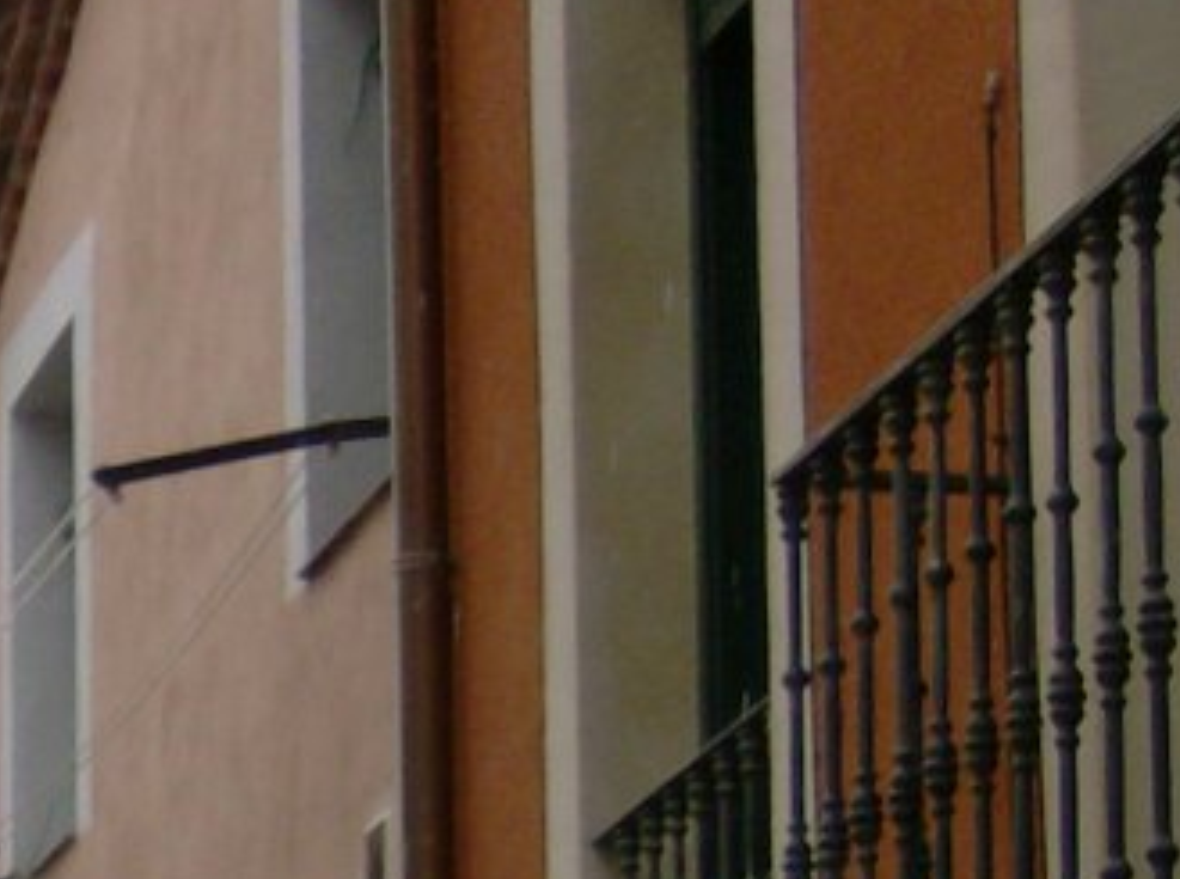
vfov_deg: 7.9
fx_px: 6120
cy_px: 1561
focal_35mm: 180
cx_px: -972
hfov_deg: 10.3
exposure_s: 1/410
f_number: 3.1
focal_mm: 7.7
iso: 100
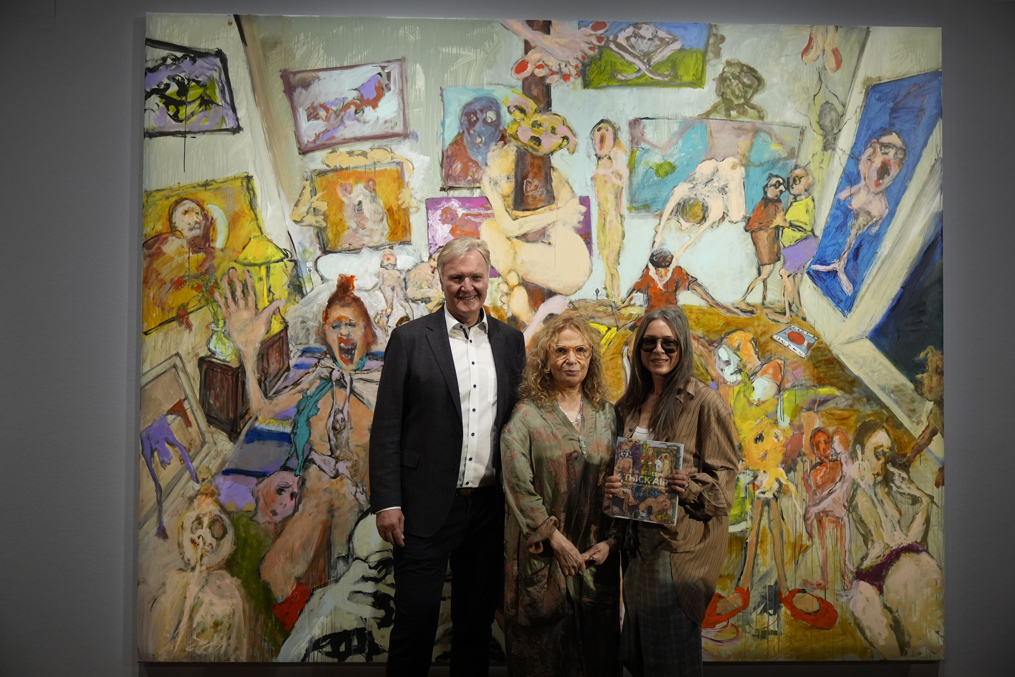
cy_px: 338
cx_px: 508
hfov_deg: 55.8
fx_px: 959
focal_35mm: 34
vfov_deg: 38.9
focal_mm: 34
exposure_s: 1/200
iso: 2000
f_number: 2.8
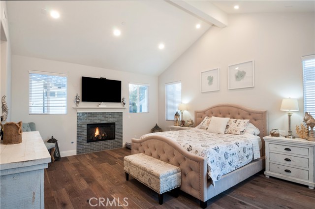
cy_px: 104
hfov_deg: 90.1
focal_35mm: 18
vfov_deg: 67.2
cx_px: 158
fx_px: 157
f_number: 16
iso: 200
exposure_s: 1
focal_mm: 12
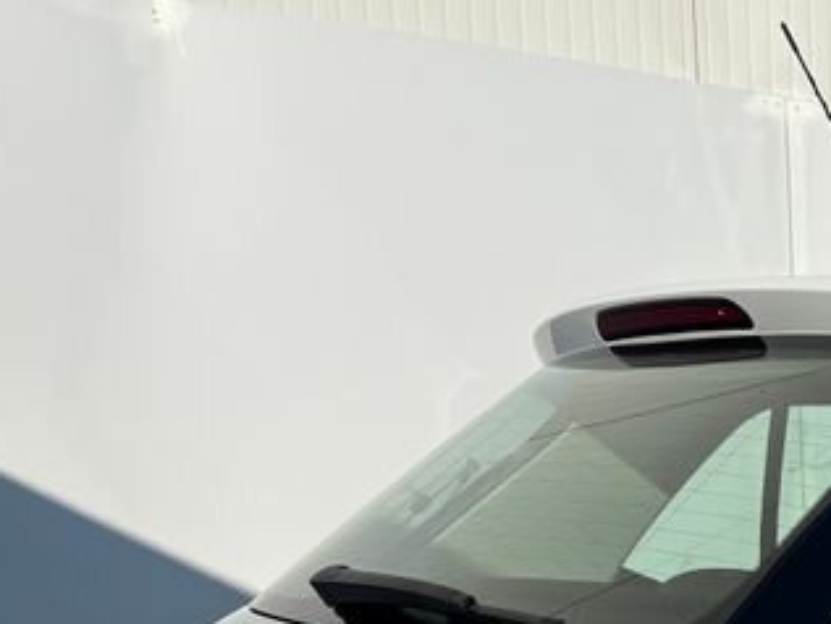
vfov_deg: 16.2
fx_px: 2017
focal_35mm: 84
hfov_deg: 19.8
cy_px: 923
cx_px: 1285
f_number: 1.6
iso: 50
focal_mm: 5.96
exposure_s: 1/6993
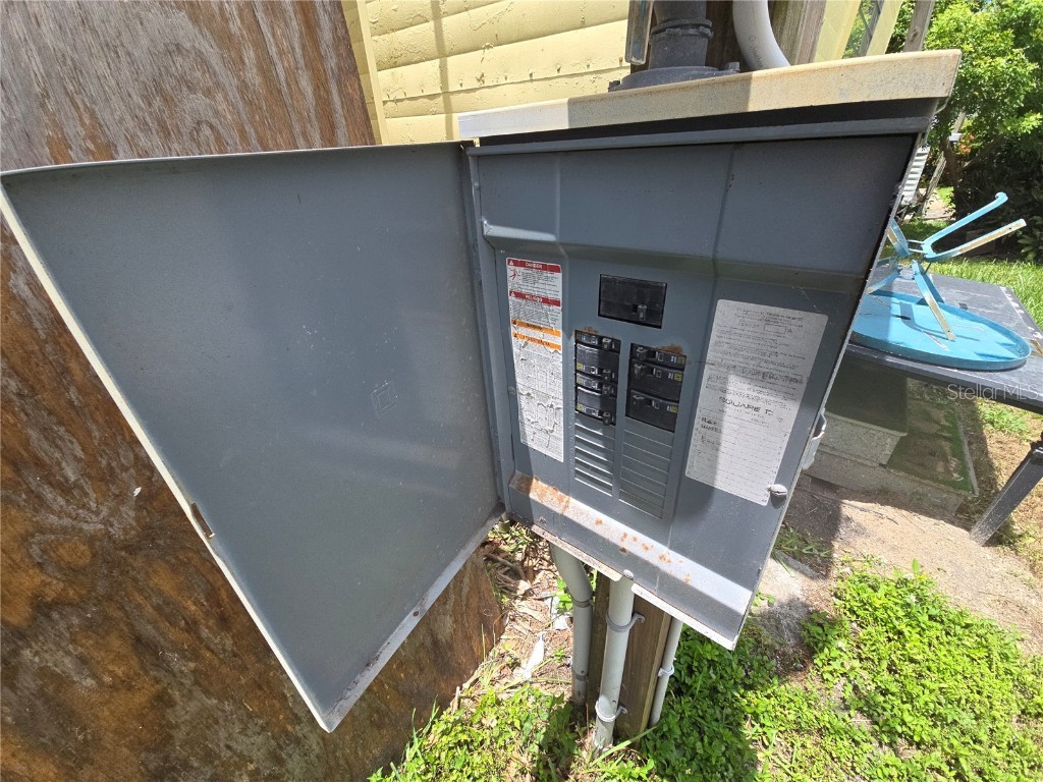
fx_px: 392
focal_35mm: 13
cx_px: 522
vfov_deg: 89.9
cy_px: 391
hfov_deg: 106.2
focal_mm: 2.2
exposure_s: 1/955
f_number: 2.2
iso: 50
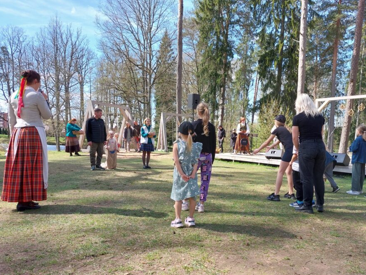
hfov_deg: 63.2
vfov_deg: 49.5
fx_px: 296
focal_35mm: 28
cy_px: 158
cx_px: 210
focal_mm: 5.23
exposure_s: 1/332
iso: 25
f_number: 1.8
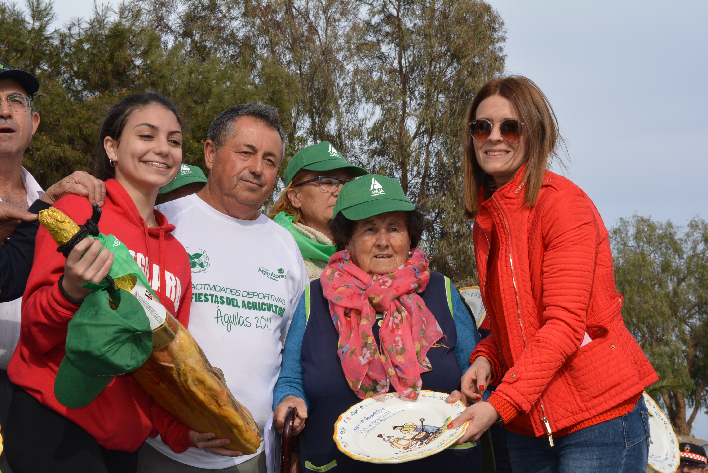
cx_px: 354
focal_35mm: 75
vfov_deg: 18.2
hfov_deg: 27.0
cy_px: 236
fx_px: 1476
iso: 400
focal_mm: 50
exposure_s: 1/200
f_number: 18
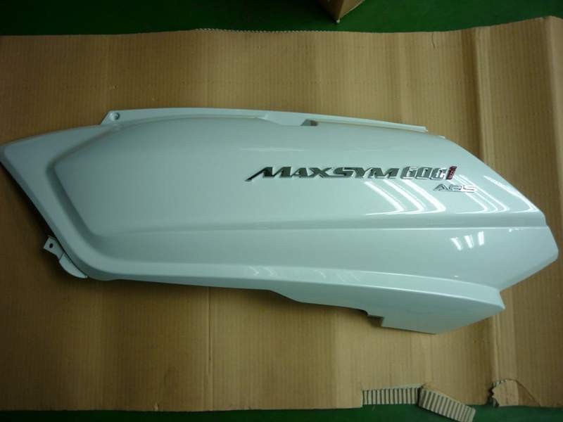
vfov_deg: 42.9
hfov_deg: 55.4
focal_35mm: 33
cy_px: 211
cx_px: 282
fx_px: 537
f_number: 2.8
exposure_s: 1/30
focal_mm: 5.5
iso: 160
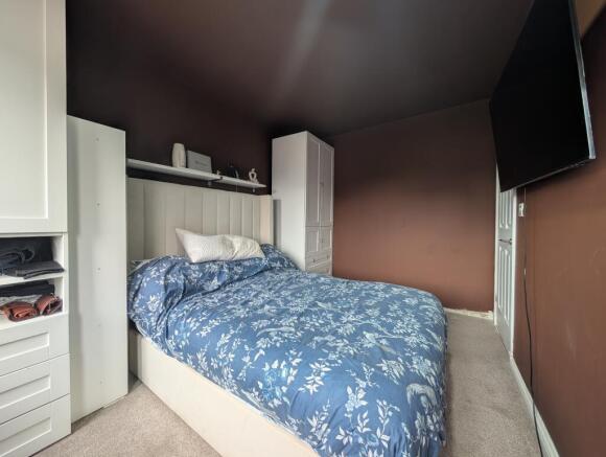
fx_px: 210
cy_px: 228
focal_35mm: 12
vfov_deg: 94.7
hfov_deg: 110.4
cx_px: 303
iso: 53
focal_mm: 2.02
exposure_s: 1/33.4
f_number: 1.7
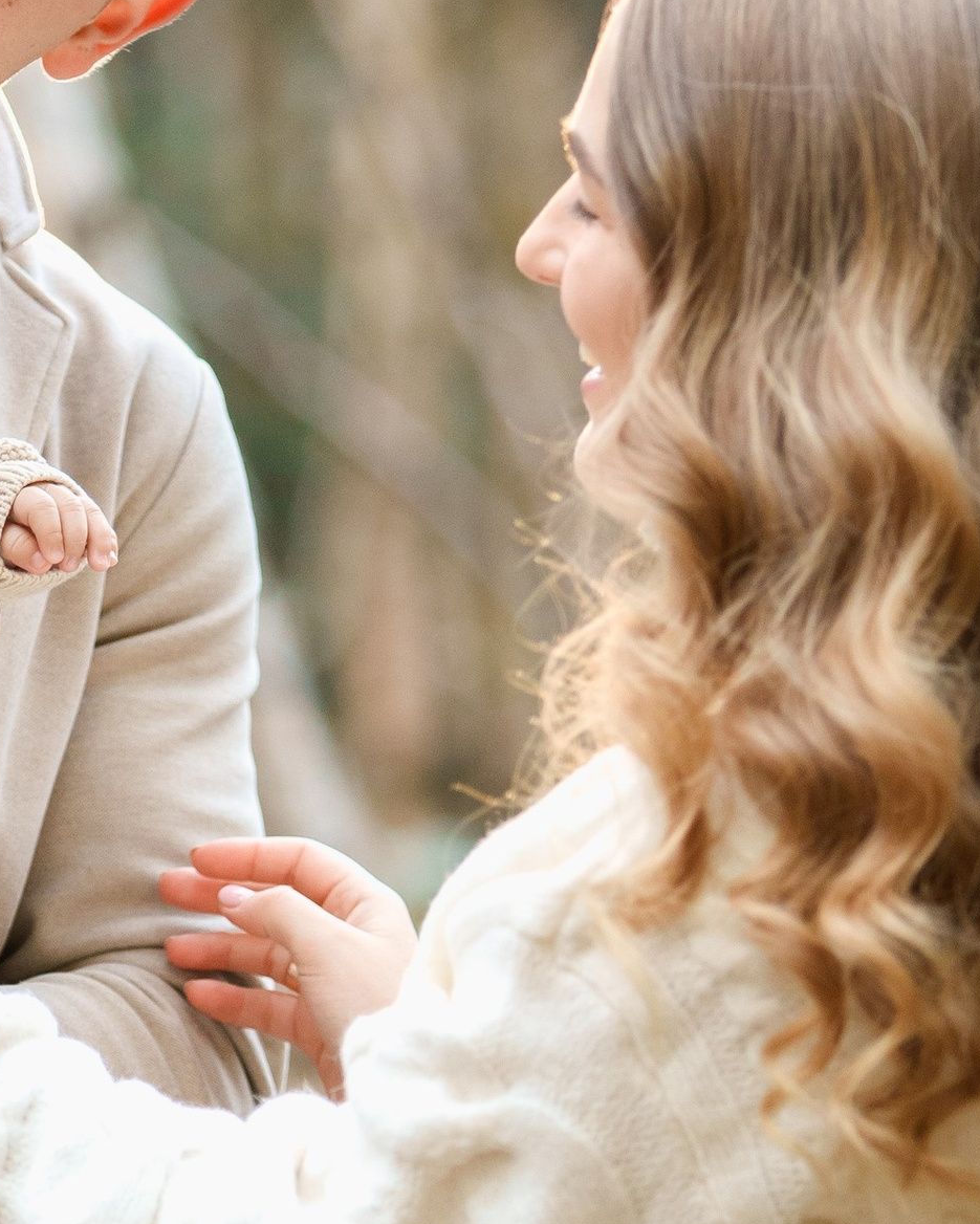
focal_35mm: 401
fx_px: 14533
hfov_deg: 3.9
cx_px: 70
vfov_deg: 4.8
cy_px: 698
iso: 800
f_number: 2.8
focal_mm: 130
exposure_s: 1/250
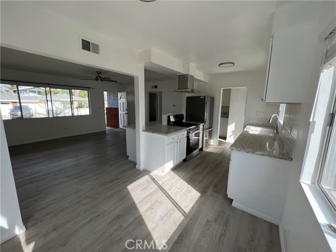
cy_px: 126
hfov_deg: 106.2
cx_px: 168
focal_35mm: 13
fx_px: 126
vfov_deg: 89.9
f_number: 1.8
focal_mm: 1.57
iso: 32
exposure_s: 1/381
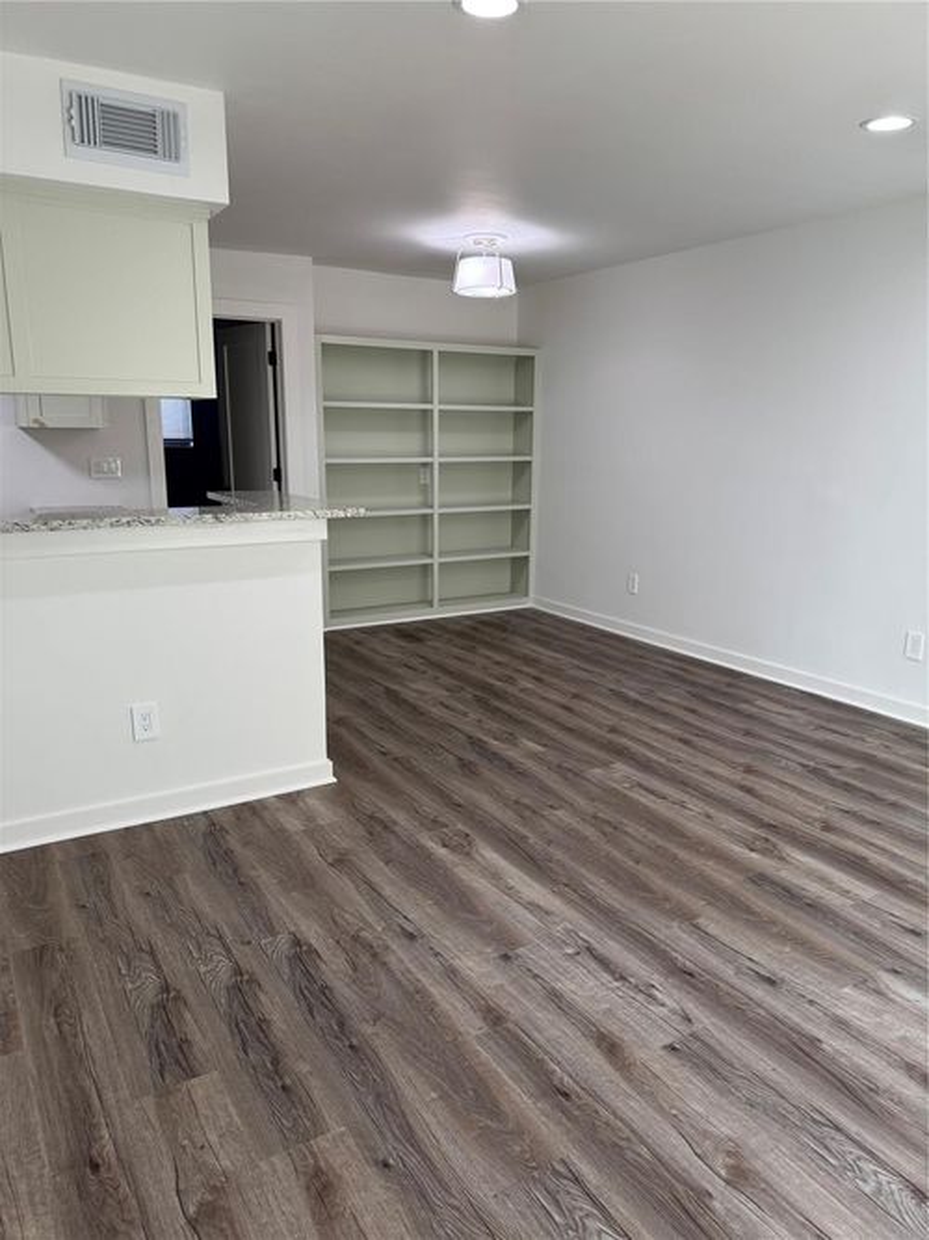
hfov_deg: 56.8
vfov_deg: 71.6
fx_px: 859
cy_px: 620
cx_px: 464
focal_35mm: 24
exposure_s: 1/120
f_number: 1.78
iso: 125
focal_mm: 6.76
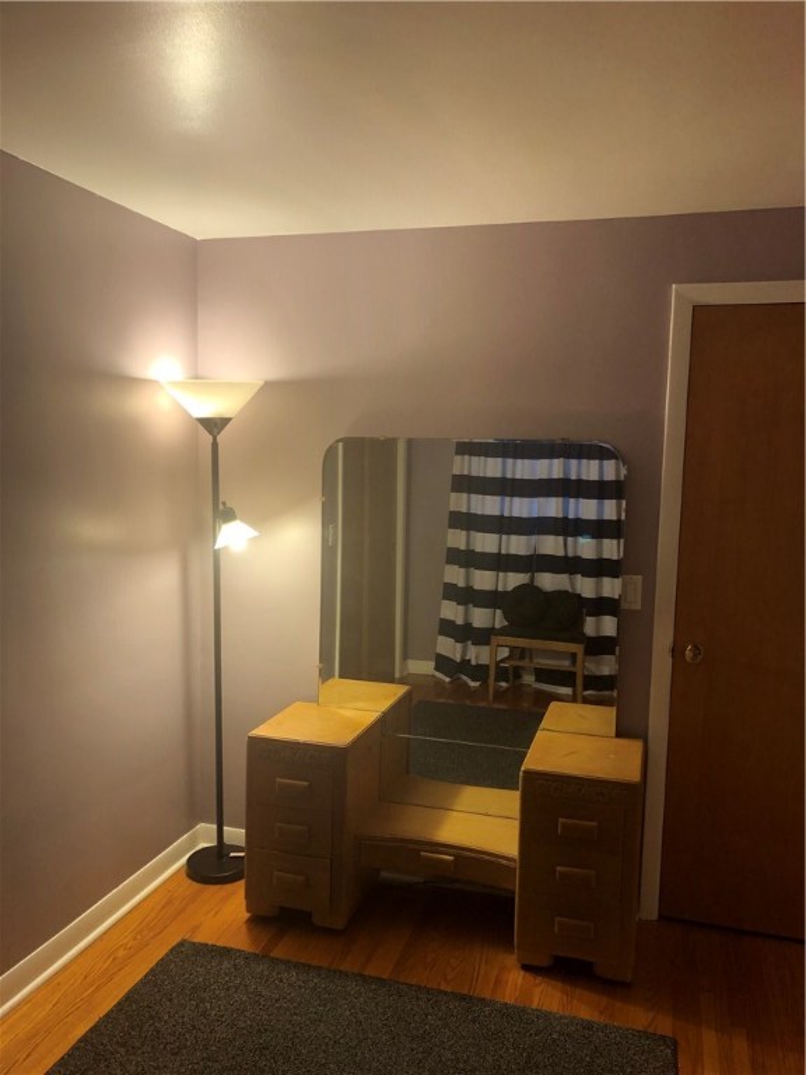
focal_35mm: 28
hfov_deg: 49.7
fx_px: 869
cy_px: 538
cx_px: 403
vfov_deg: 63.4
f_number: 1.8
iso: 160
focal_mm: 3.99
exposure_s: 1/60
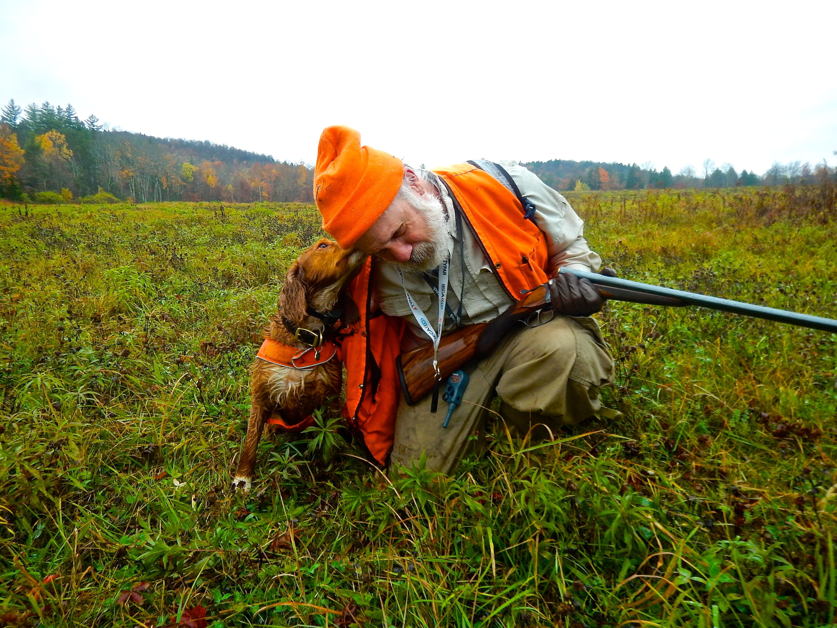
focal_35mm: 24
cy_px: 314
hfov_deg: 71.6
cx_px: 418
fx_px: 580
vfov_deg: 56.8
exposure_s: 1/40
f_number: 2.8
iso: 125
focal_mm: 4.3
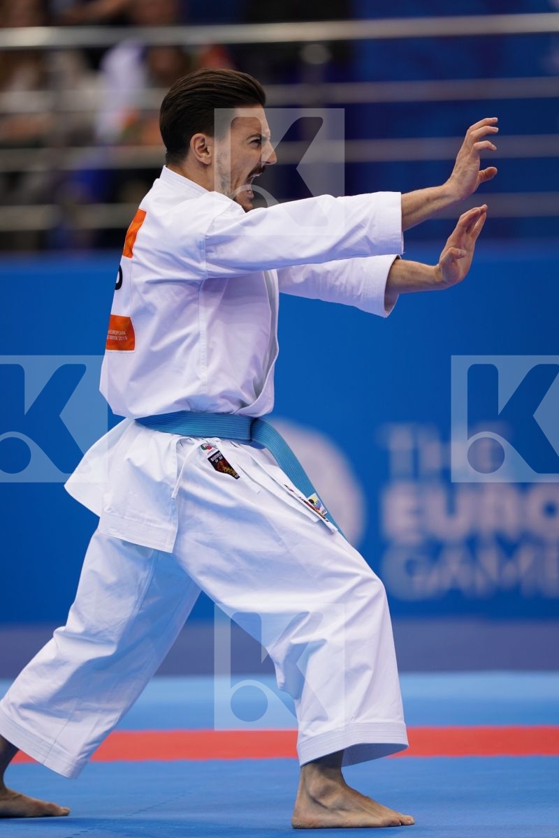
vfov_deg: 5.2
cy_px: 419
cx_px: 280
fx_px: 9316
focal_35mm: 400
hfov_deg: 3.4
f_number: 2.8
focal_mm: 400
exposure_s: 1/500
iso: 640
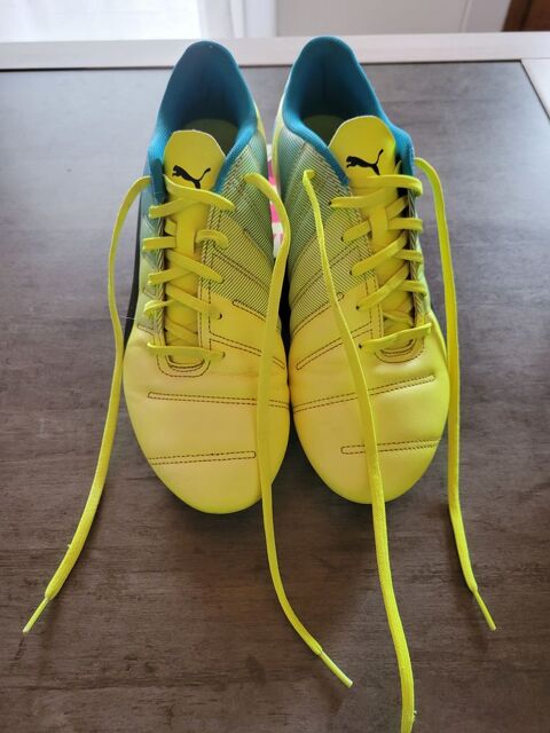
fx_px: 551
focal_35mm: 26
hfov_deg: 53.1
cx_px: 275
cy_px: 366
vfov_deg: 67.3
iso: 250
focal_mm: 5.4
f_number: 1.8
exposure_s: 1/40
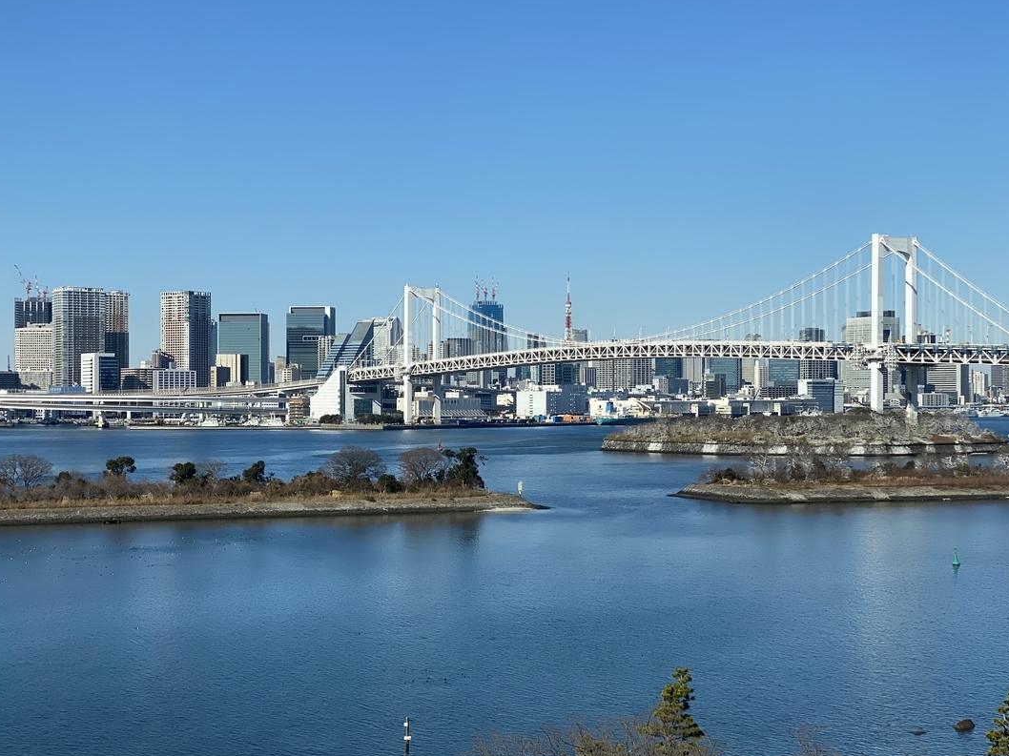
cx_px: 487
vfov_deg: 24.8
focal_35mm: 59
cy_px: 402
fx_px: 1719
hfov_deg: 32.7
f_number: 2
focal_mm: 6
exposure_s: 1/2519
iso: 20
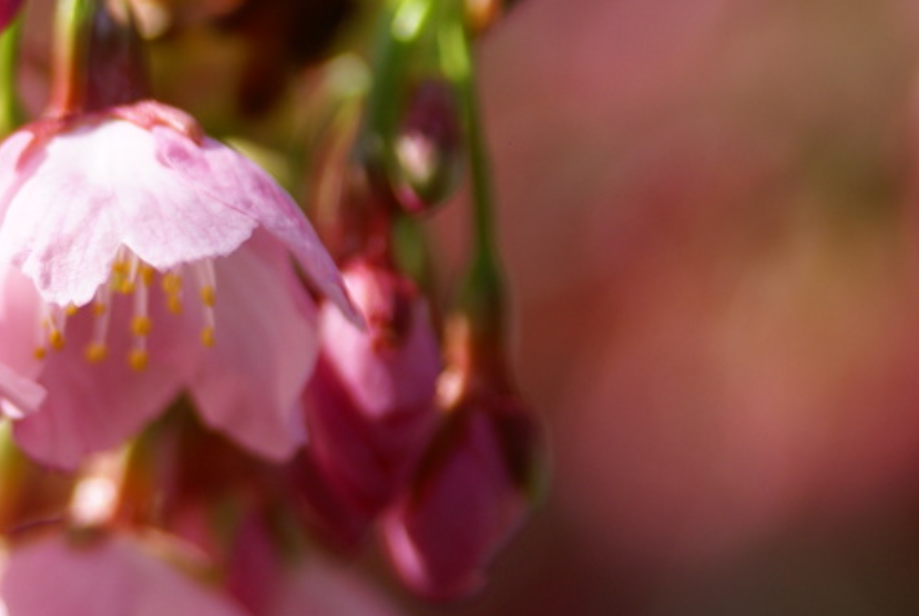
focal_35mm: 637
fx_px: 16286
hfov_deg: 3.2
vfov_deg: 2.2
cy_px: 241
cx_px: 6
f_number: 5.6
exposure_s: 1/400
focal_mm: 200
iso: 100
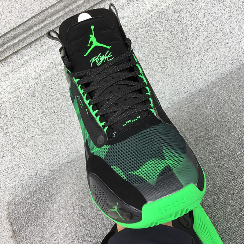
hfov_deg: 44.8
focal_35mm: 37
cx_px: 137
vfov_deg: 44.9
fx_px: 295
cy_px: 123
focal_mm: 3.3
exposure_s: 1/110
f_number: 2.4
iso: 25
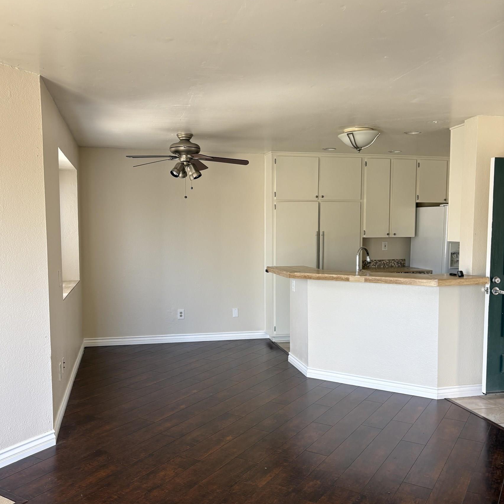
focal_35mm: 31
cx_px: 251
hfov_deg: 52.5
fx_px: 511
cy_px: 270
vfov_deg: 52.5
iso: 100
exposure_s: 1/121
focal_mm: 5.96
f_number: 1.6
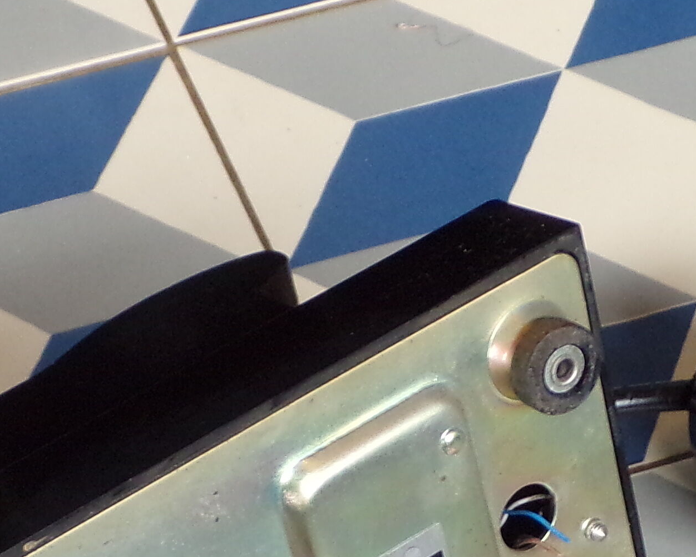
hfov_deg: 14.4
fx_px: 2740
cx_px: 515
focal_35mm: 133
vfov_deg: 11.2
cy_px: 789
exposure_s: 1/25
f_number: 3.3
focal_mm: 6.6
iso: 200
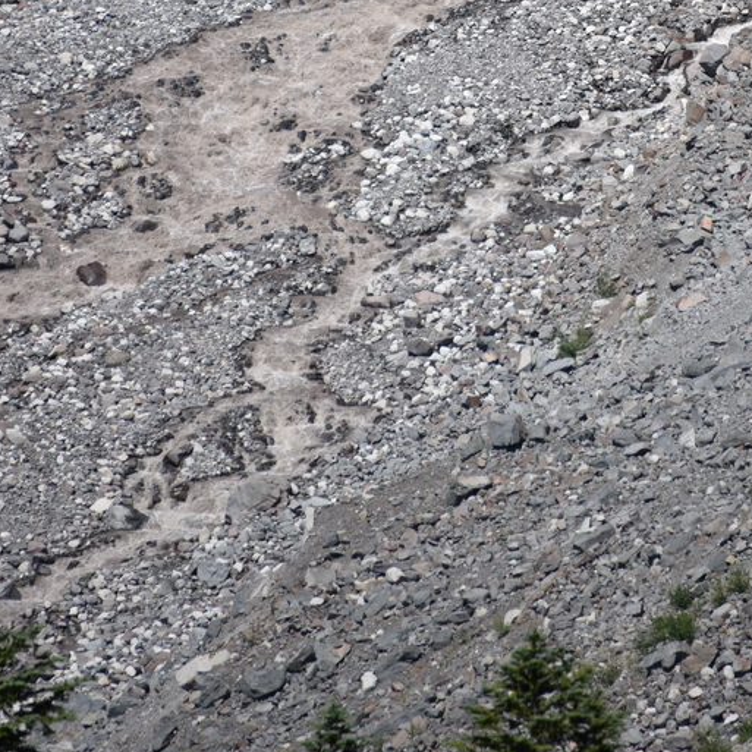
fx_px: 15632
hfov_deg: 2.8
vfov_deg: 2.8
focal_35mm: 636
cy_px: -79
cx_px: 526
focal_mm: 300
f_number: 5.6
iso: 100
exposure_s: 1/640
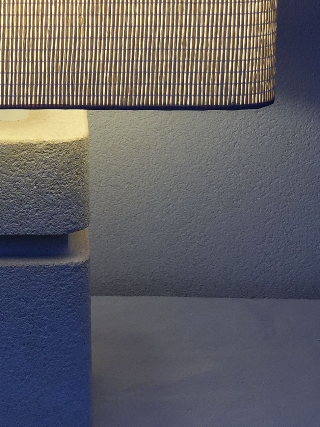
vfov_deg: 25.3
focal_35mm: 73
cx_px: 9
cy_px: -6
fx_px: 900
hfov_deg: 19.6
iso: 40
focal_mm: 4.15
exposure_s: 1/100
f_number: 2.2
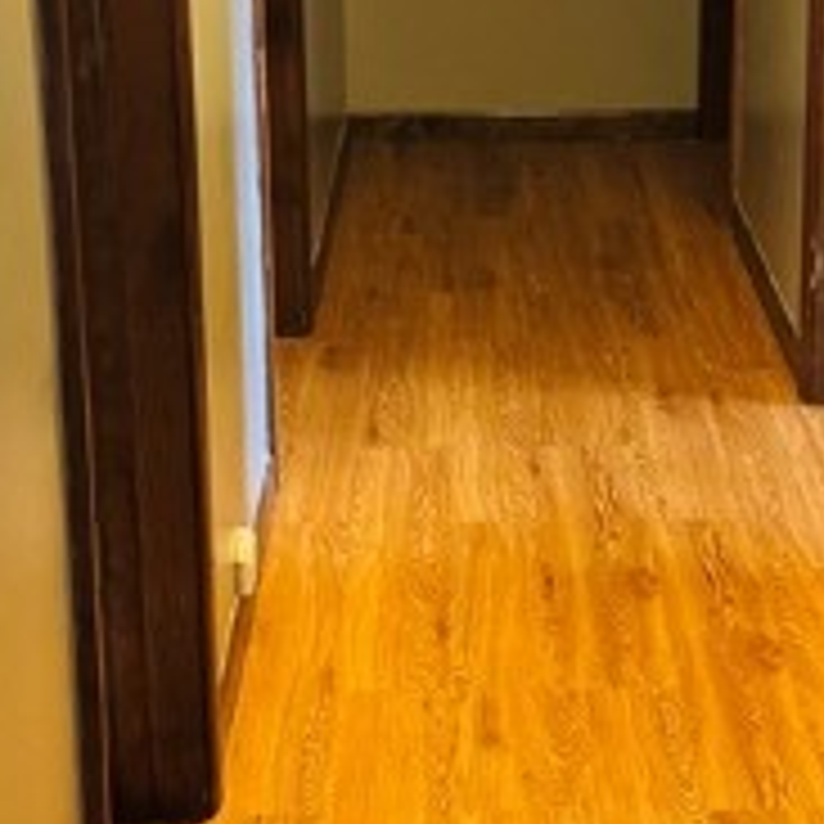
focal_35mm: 89
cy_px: 306
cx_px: 558
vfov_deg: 19.5
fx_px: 2397
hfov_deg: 19.4
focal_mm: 6.76
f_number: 1.78
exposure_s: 1/60
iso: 800
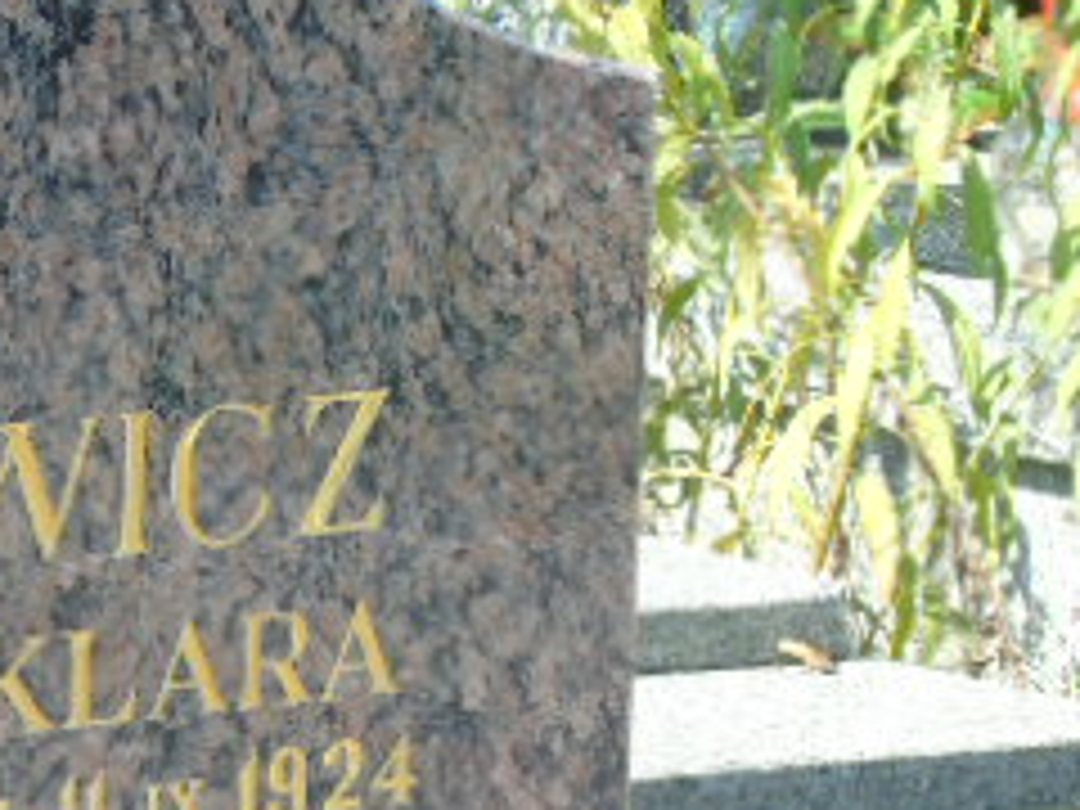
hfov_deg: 6.8
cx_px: -288
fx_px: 8985
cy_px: 729
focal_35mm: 288
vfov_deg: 5.2
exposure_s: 1/125
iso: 80
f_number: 4.4
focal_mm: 19
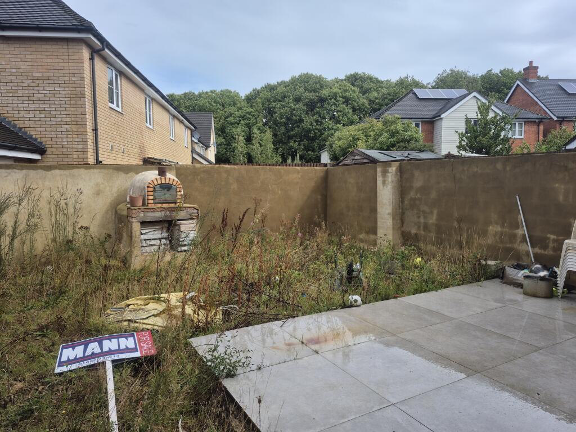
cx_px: 288
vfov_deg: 58.9
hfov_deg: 73.9
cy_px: 216
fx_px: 383
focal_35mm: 23
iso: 25
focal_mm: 5.4
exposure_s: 1/1180
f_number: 1.8
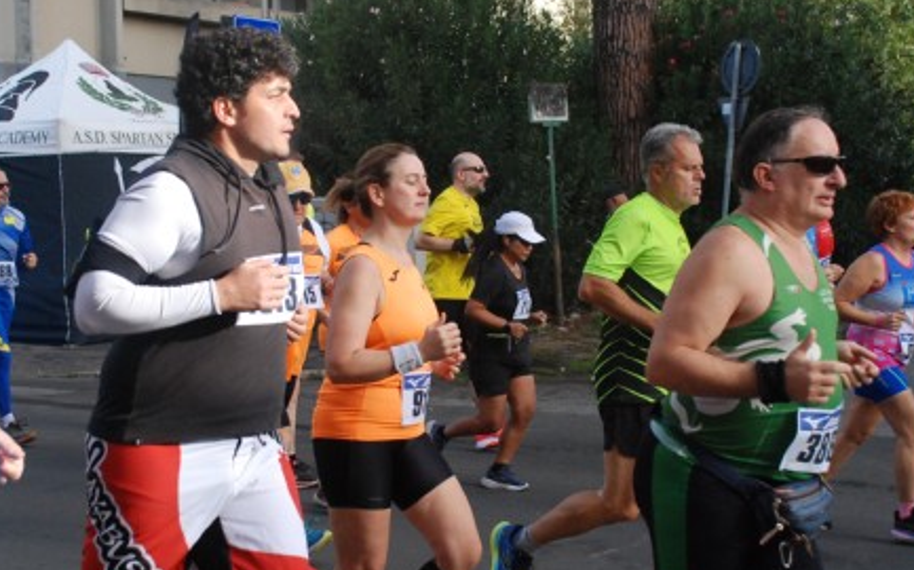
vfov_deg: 19.1
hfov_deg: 30.2
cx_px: 426
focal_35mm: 68
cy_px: 314
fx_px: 1693
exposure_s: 1/1250
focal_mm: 32
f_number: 4.5
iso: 1000
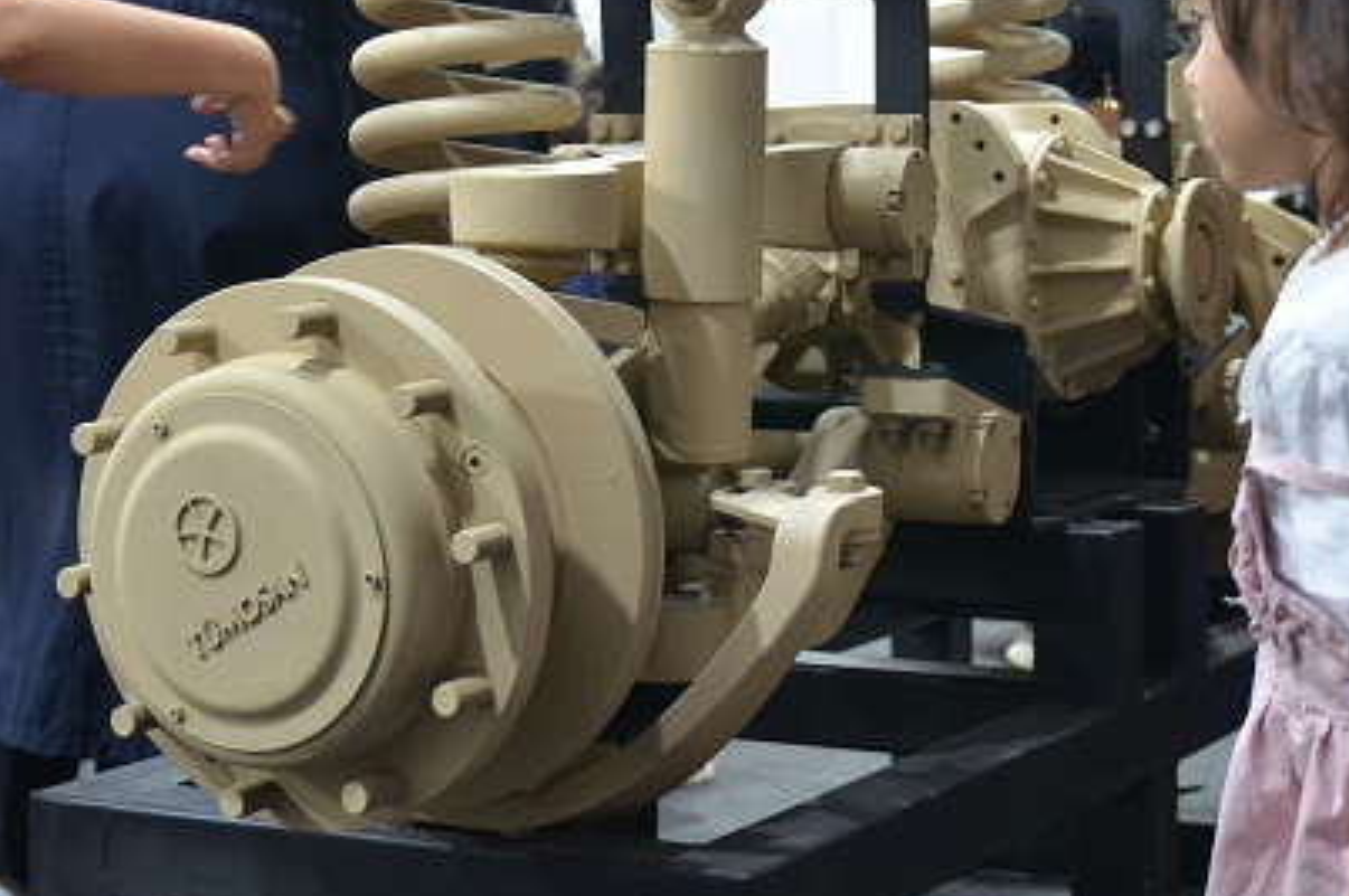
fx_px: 3329
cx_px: 745
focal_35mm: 89
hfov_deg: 22.9
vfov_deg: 15.2
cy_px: 164
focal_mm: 31
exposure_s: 1/100
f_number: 3.3
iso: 1000
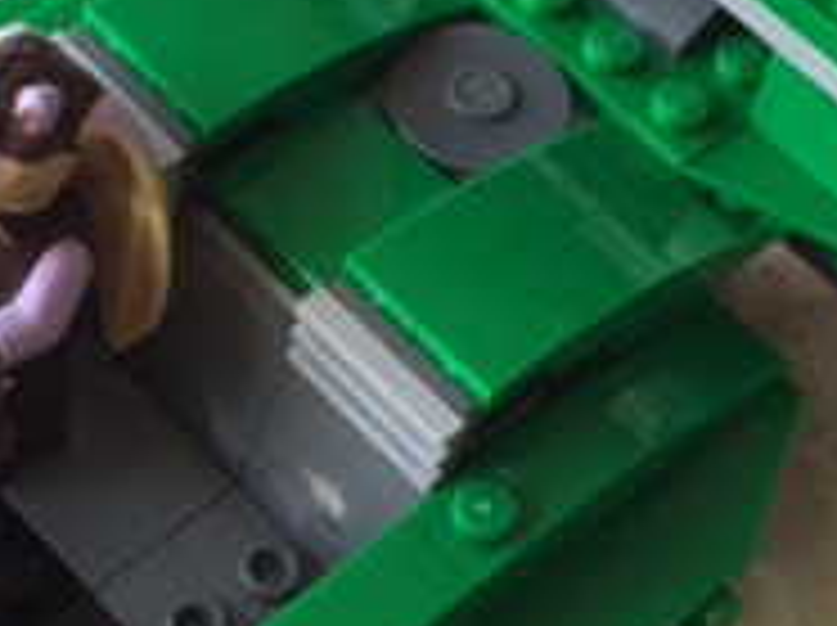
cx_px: 310
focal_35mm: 100
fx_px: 2415
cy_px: 216
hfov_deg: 19.6
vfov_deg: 14.7
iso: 50
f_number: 2.2
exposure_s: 1/120
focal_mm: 4.15
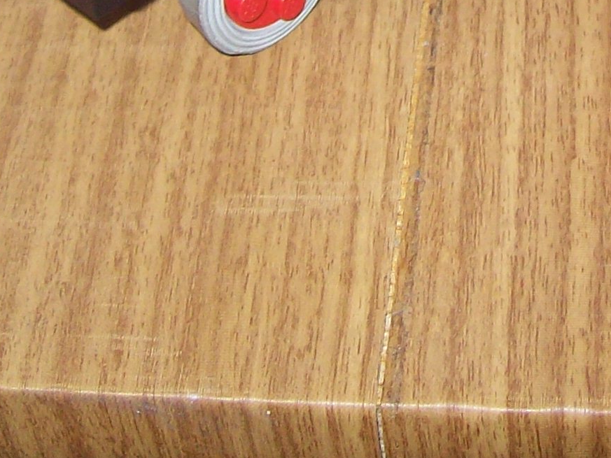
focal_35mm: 126
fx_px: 2224
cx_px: 602
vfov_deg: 11.2
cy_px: -270
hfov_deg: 15.4
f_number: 2.7
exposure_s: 1/64
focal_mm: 6
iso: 80
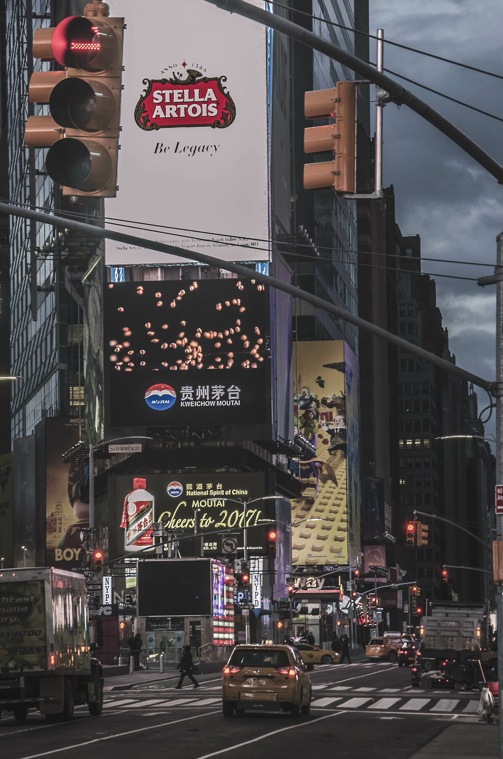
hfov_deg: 10.5
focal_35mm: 130
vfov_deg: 15.8
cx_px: 225
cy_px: 367
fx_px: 2736
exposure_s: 1/50
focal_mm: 66
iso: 250
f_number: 5.6
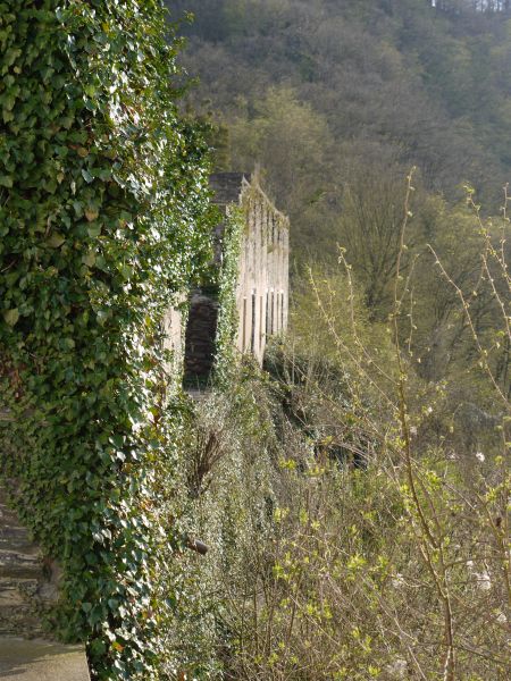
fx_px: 1181
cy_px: 340
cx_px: 256
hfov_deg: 24.4
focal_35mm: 60
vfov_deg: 32.2
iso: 100
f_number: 5.6
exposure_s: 1/200
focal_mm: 30
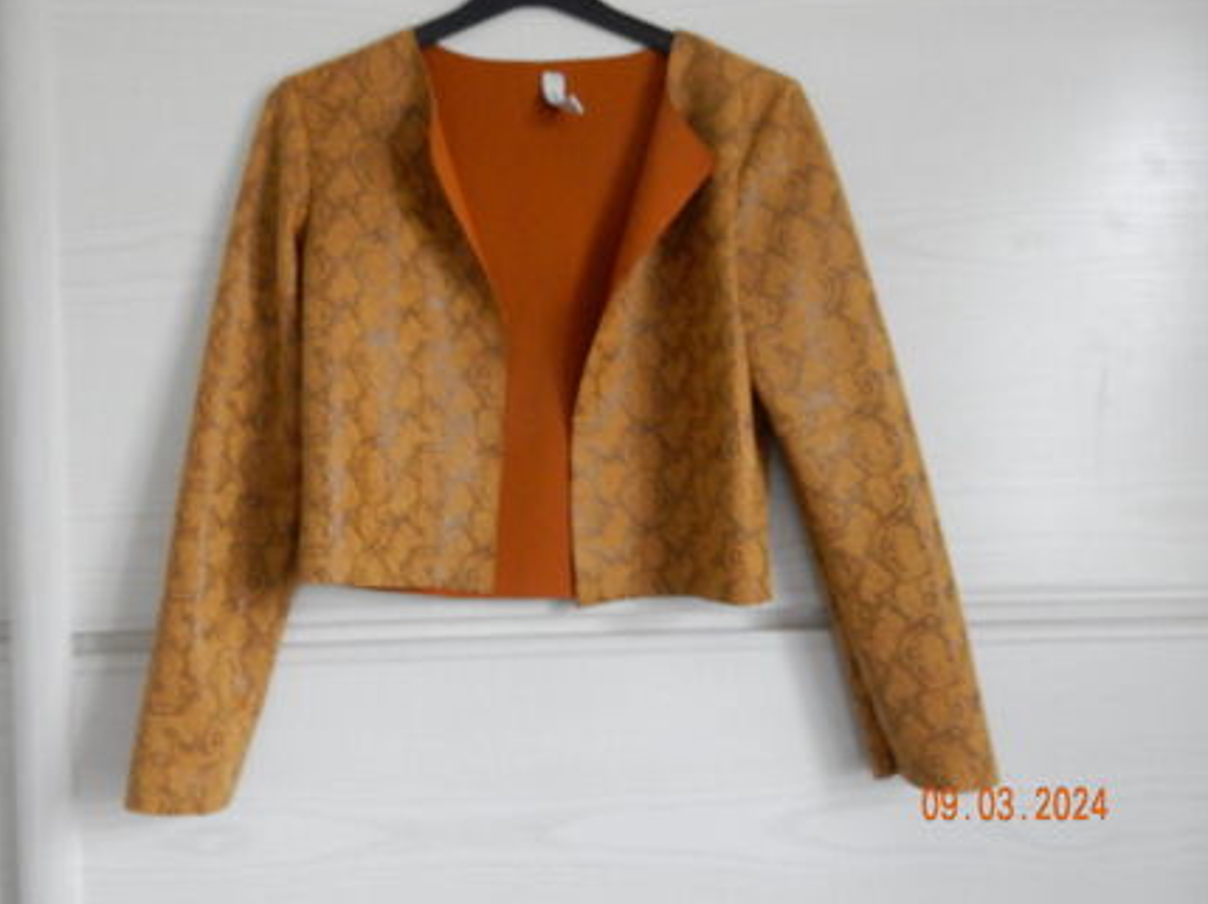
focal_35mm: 28
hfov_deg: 63.3
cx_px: 535
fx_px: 976
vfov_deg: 49.6
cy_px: 403
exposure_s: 1/8
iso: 640
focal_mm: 4.5
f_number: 3.7
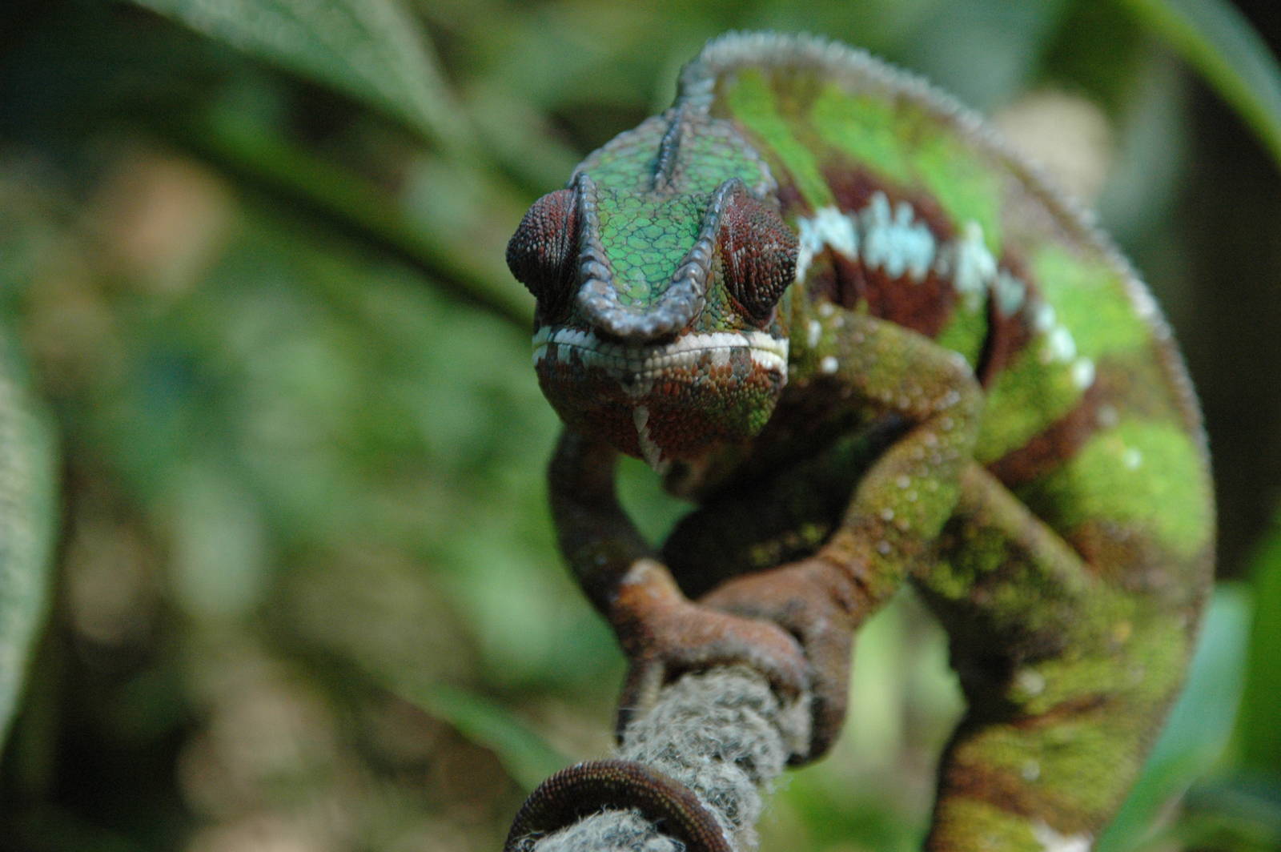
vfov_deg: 5.2
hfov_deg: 7.9
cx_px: 640
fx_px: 9333
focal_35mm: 262
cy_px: 426
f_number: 6
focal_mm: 175
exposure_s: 1/400
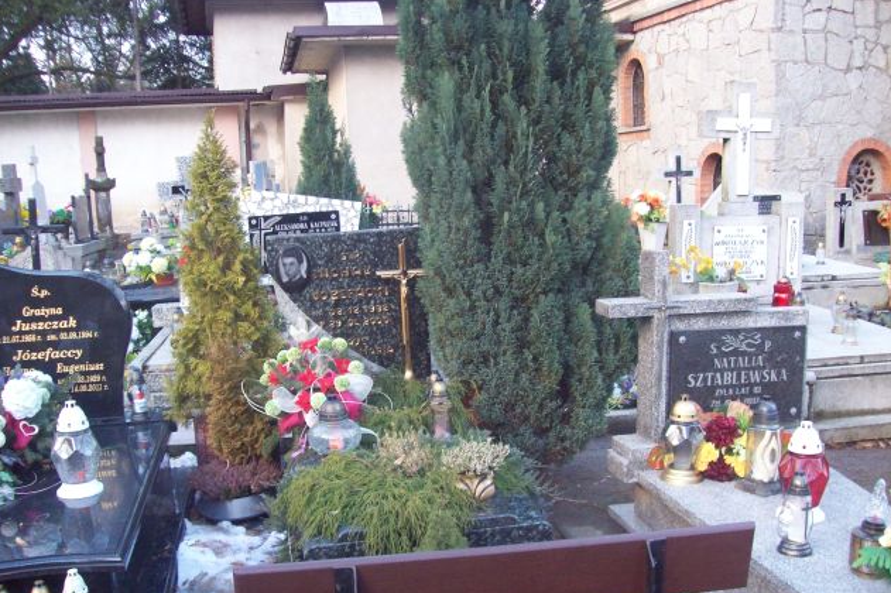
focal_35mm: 38
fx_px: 940
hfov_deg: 50.7
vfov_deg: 35.0
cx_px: 441
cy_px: 336
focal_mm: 6
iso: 200
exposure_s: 1/73.4
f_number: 2.7
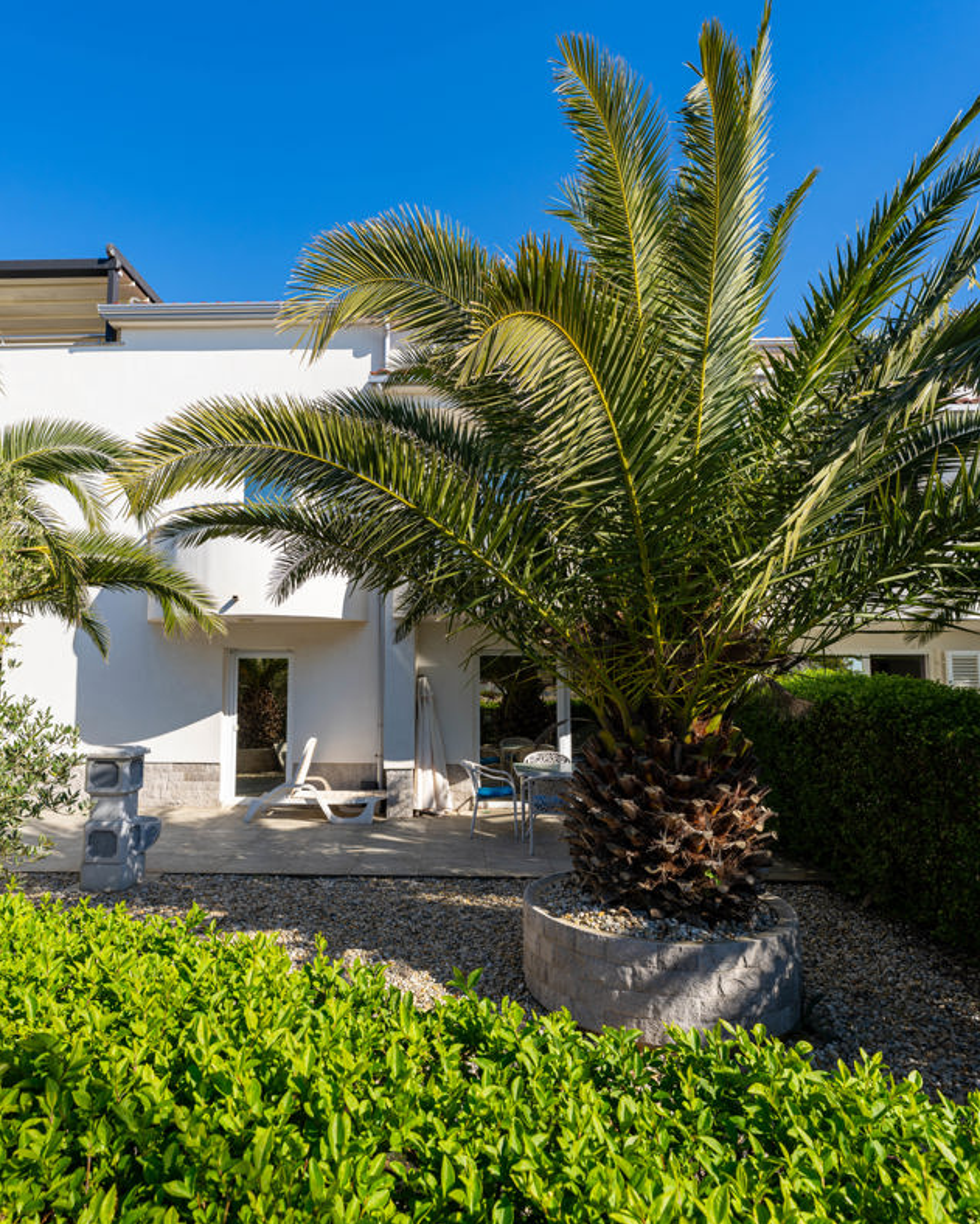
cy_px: 607
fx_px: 725
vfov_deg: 80.4
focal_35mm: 20
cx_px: 433
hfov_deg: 67.9
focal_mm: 14
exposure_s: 1/200
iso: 100
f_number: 7.1
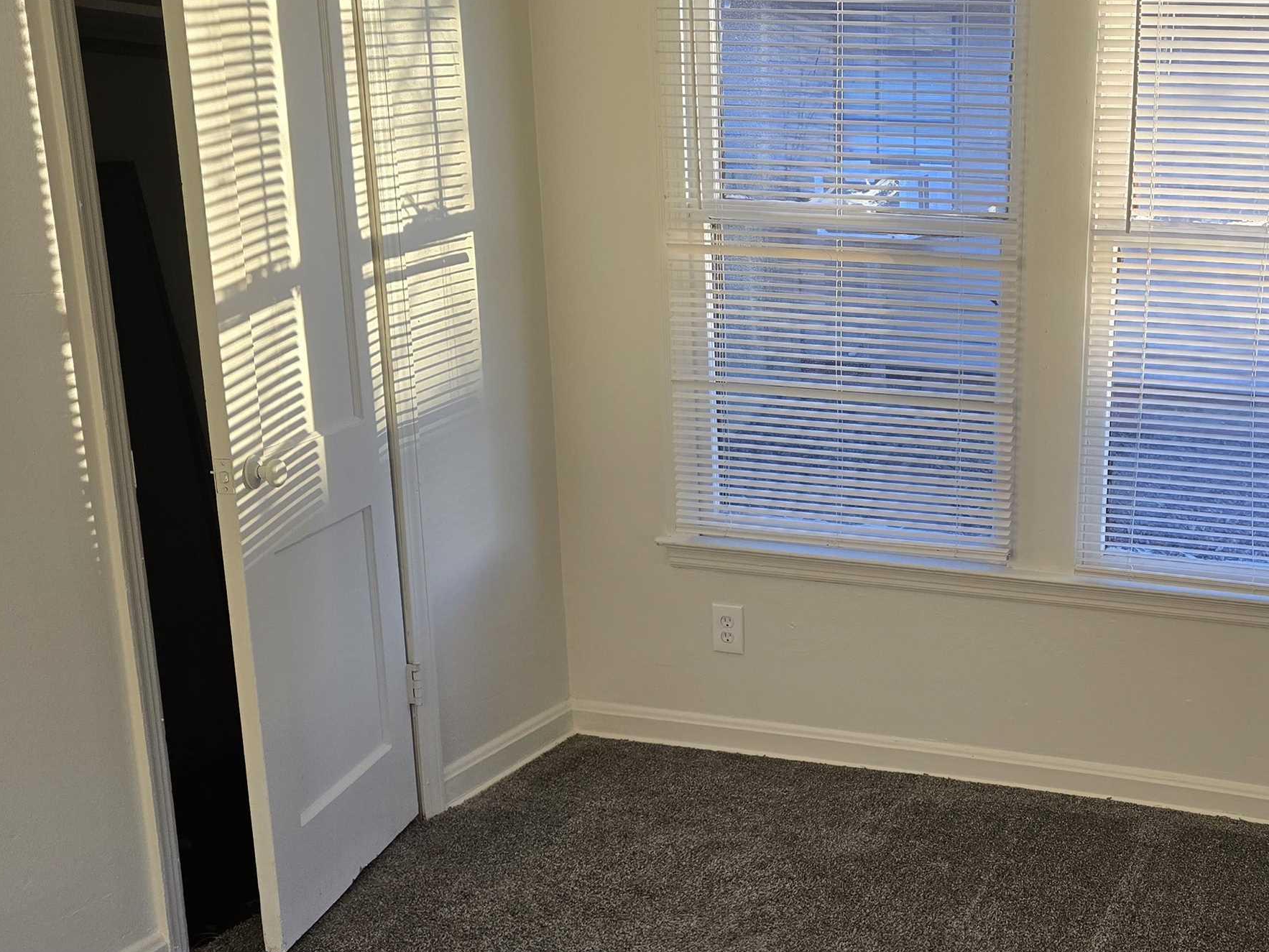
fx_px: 1467
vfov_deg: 35.8
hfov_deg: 43.5
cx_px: 1097
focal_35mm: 40
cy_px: 581
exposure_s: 1/180
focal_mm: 6.3
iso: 125
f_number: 1.7
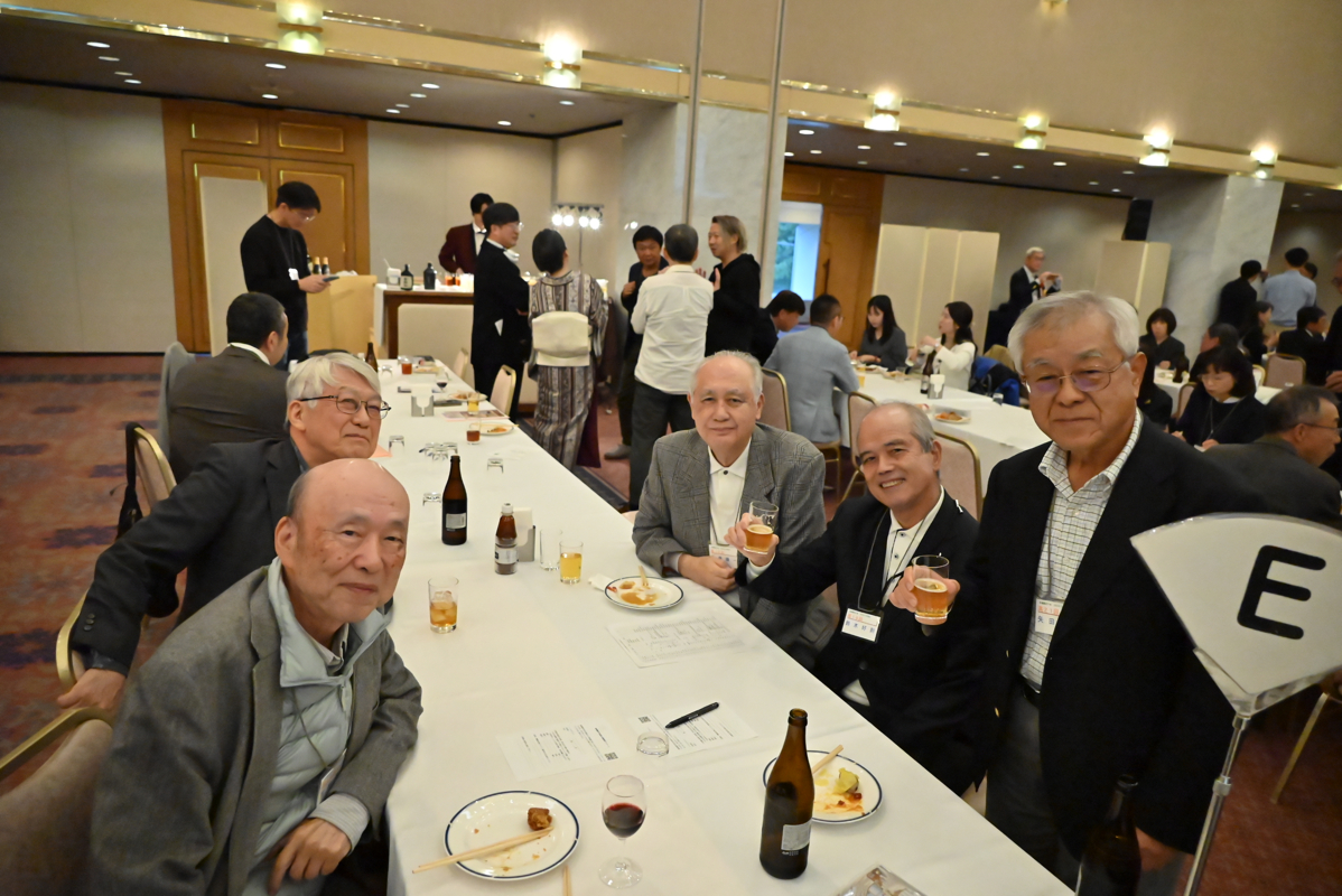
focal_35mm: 24
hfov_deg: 73.7
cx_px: 671
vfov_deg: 53.2
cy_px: 448
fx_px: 895
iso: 14400
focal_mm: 24
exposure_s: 1/250
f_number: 4
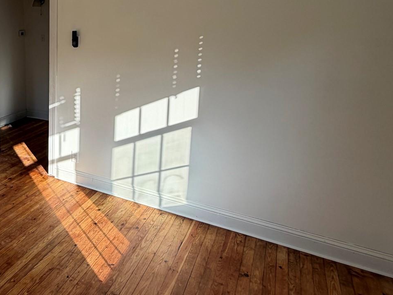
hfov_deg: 47.0
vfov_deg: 45.6
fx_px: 341
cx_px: -21
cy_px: 84
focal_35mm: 30
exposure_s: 1/221
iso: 40
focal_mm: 2.22
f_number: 2.2
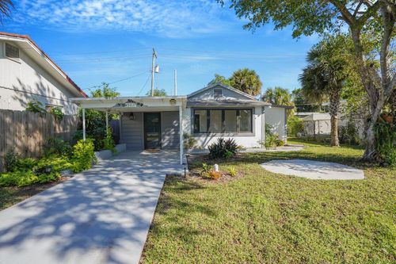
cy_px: 132
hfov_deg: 96.8
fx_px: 176
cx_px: 198
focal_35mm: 16
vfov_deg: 73.7
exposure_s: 1/1000
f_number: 8
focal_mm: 16
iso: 800
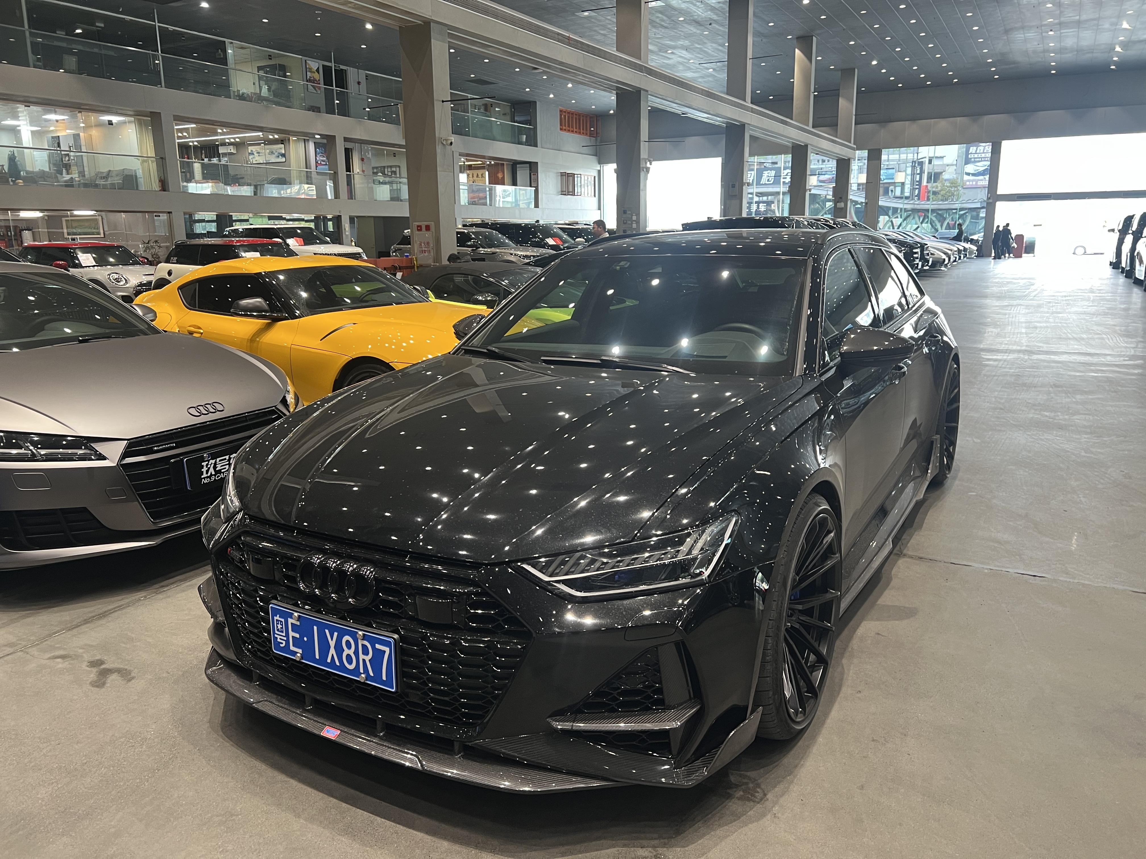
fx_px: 861
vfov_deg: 53.1
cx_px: 573
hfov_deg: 67.3
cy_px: 430
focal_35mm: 26
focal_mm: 5.7
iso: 100
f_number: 1.5
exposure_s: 1/50
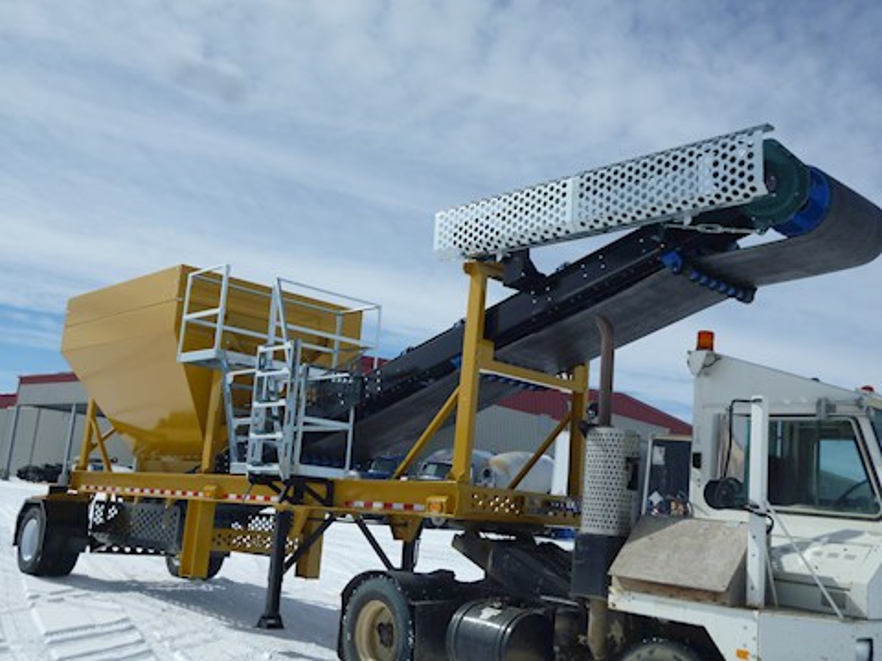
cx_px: 441
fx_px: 917
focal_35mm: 36
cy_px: 330
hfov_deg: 51.4
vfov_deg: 39.7
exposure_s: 1/320
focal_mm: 6.4
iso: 100
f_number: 10
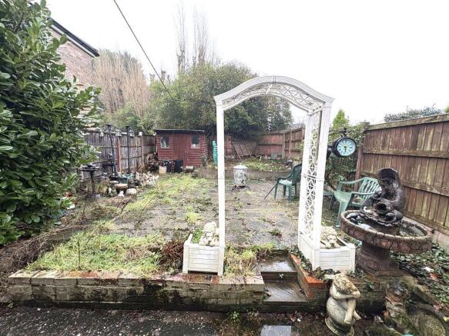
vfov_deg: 85.7
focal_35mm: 14
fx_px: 182
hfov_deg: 102.1
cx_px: 224
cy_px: 168
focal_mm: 2.22
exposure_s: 1/99
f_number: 2.2
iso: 125
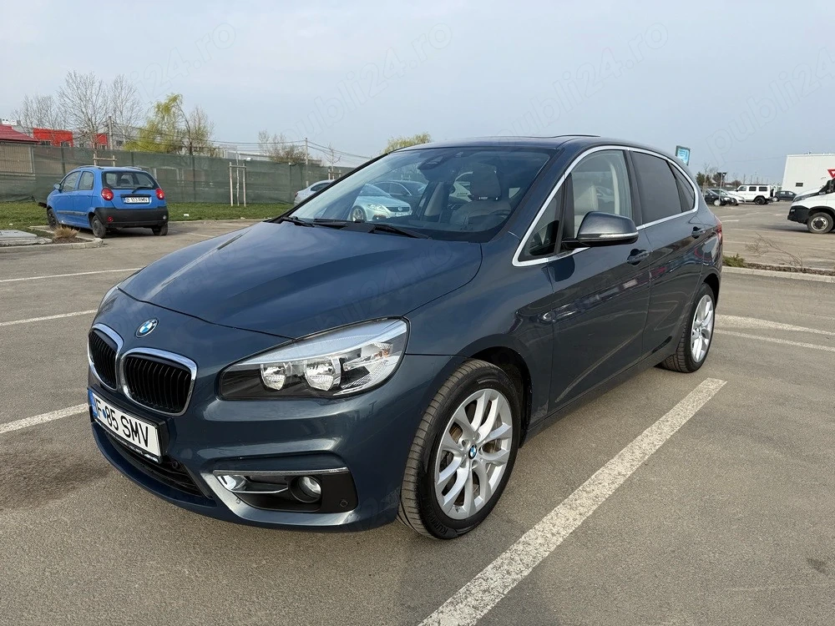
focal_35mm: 24
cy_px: 313
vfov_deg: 56.8
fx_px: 579
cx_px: 418
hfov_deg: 71.6
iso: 80
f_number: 1.78
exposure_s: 1/2907
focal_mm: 6.76
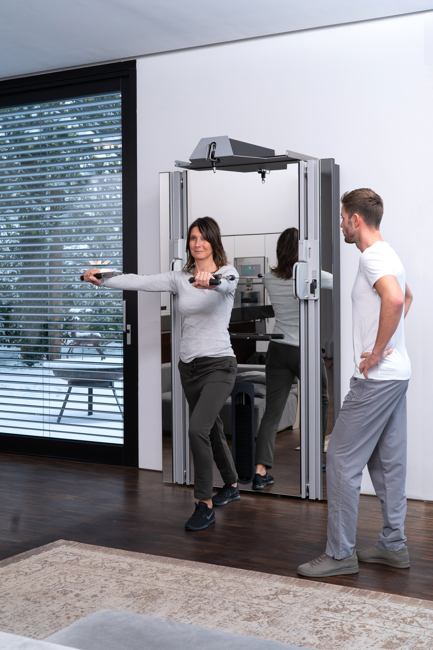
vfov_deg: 39.6
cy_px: 325
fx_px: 902
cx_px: 216
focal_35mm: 50
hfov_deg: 27.0
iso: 1600
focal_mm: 50
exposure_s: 1/80
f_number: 5.6
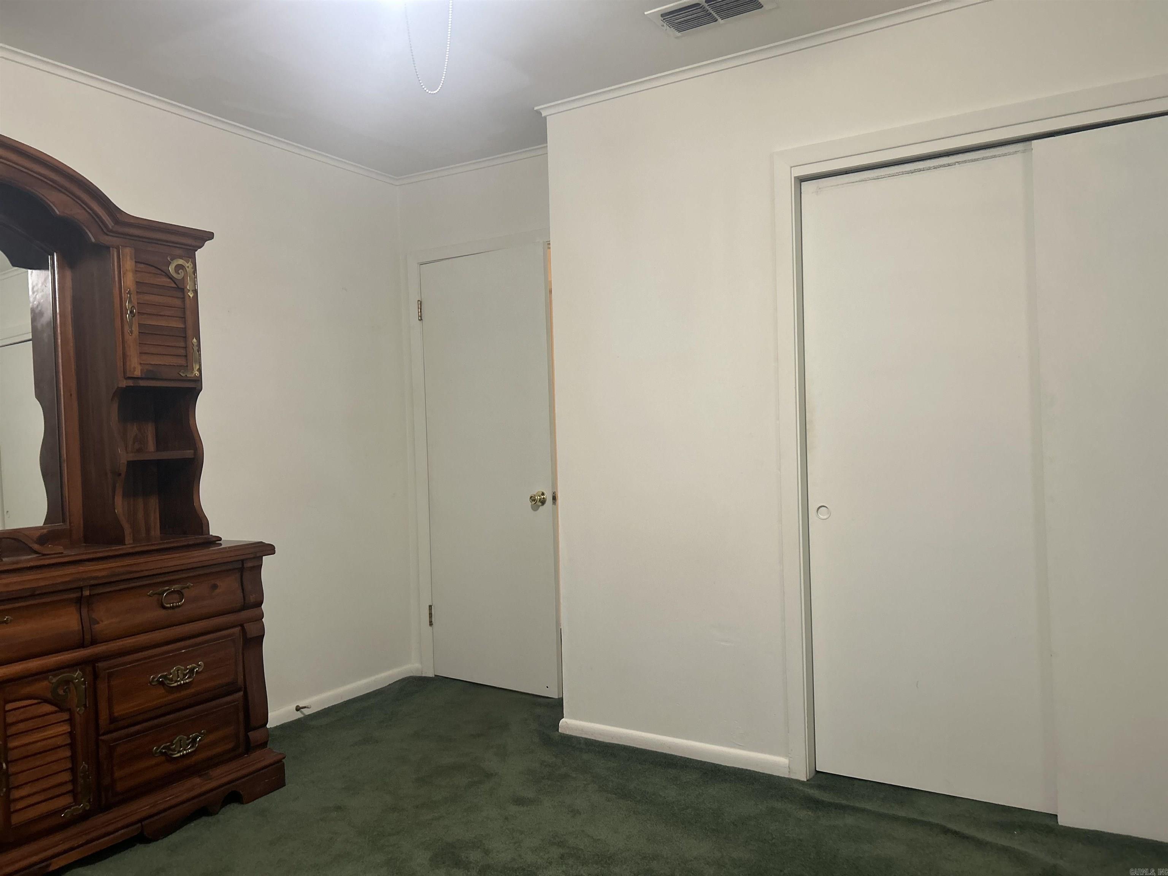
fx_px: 877
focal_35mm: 26
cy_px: 438
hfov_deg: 67.3
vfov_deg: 53.1
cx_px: 584
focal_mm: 5.7
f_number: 1.5
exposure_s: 1/60
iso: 200
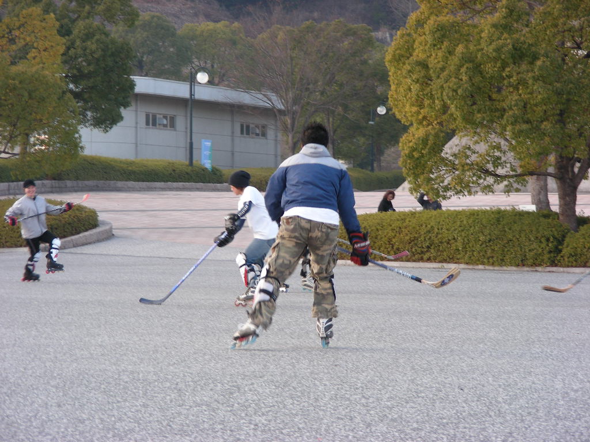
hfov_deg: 11.5
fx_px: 2932
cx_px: 295
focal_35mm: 172
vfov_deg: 8.6
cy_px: 221
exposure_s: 1/59.7
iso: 64
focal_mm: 28.7
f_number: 3.5
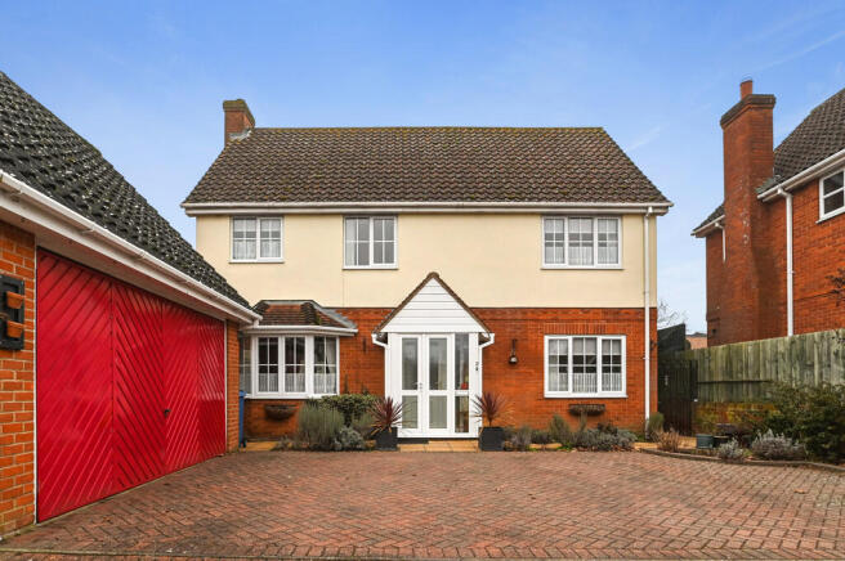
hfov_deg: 104.3
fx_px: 328
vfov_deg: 81.1
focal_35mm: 14
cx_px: 422
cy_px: 280
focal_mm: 14
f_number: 8
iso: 800
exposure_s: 1/50
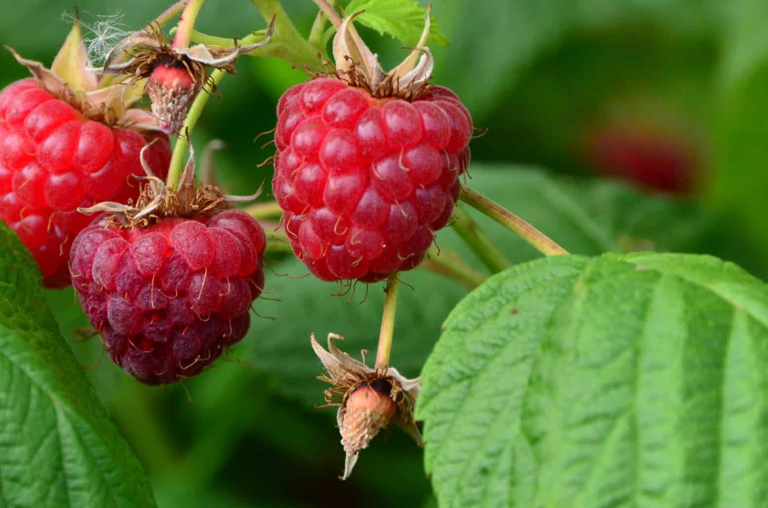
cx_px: 300
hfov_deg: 5.6
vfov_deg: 3.7
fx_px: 7856
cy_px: 159
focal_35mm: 369
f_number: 10
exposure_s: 1/250
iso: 400
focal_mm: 150
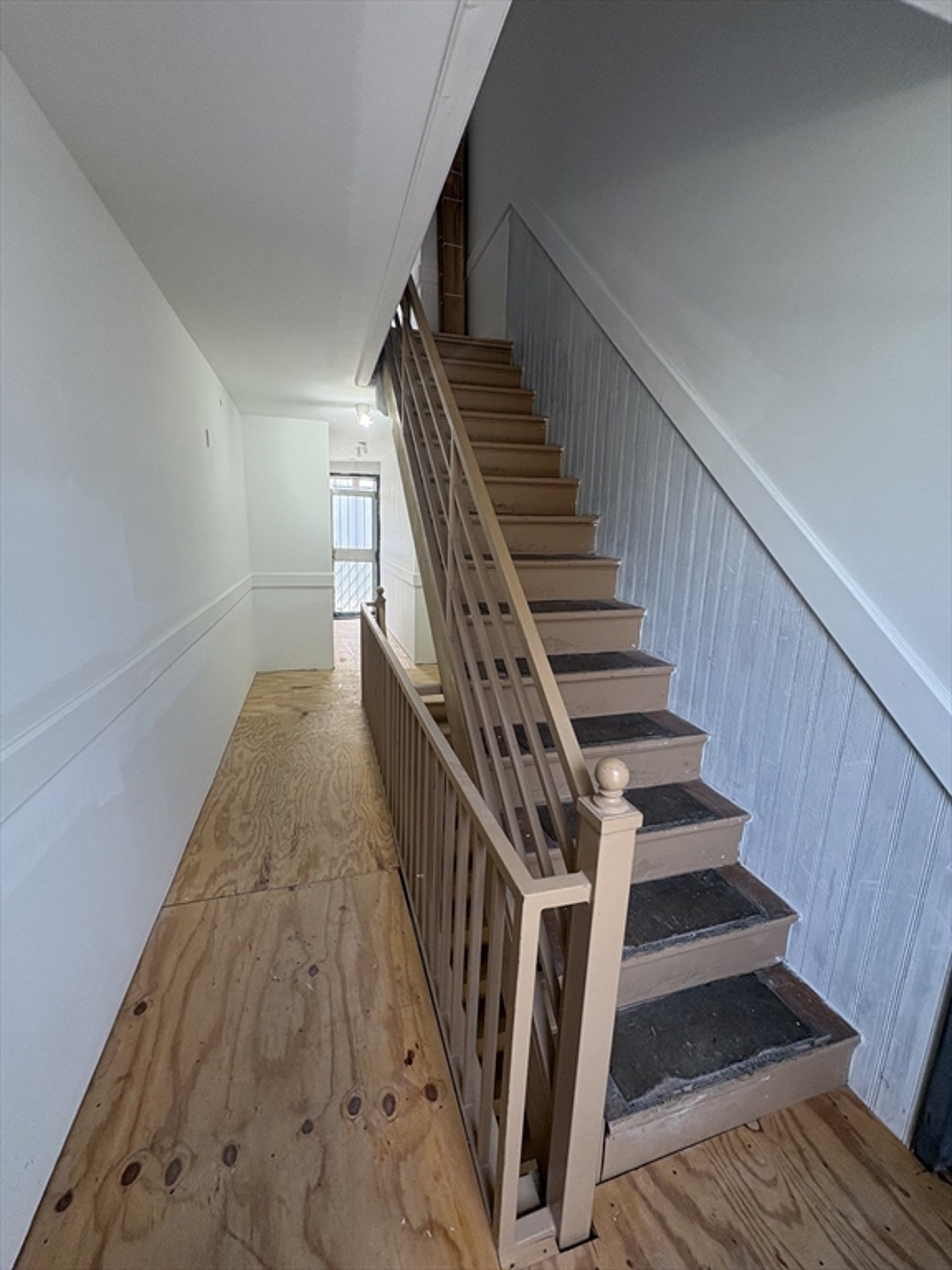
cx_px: 476
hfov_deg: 85.7
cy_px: 635
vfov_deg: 102.1
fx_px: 513
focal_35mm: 14
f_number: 2.2
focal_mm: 2.22
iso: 125
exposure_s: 1/103
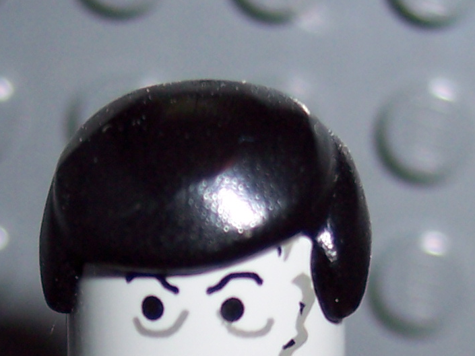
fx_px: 2168
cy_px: 503
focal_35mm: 158
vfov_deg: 9.2
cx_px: 185
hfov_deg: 12.5
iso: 100
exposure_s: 1/60
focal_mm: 8
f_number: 2.8
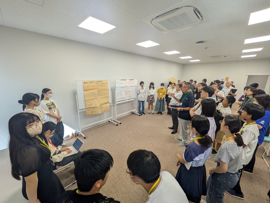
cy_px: 102
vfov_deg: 85.7
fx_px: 109
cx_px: 135
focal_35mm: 14
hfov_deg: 102.0
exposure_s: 1/120
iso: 129
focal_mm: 1.83
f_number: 2.2
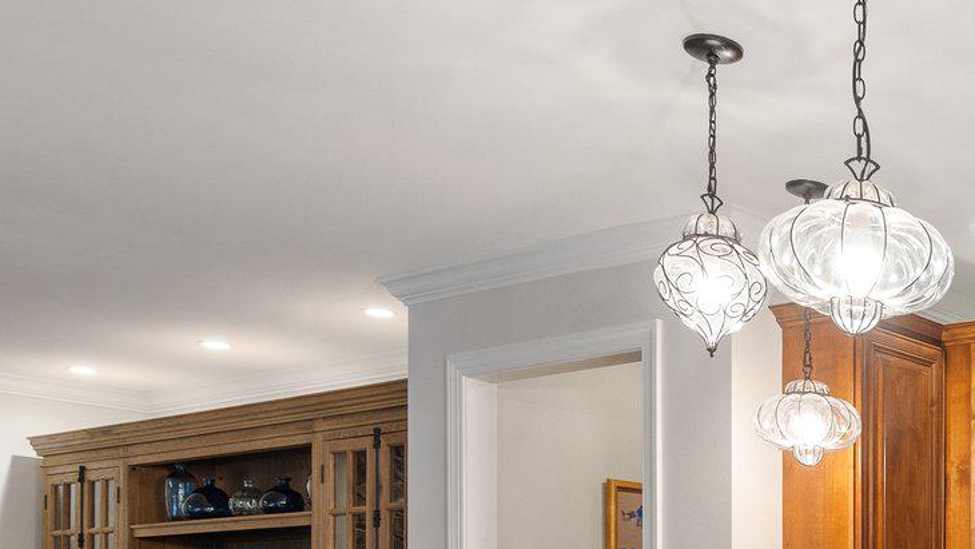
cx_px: 1179
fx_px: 1215
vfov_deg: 23.5
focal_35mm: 47
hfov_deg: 34.6
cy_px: 636
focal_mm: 16
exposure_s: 1/2.5
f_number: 8
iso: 500
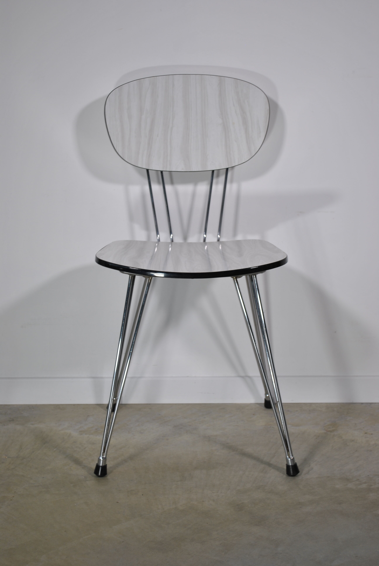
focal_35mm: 60
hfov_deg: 22.7
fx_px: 945
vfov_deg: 33.4
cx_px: 190
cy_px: 283
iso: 100
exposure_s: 1/25
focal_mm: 40
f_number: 5.3
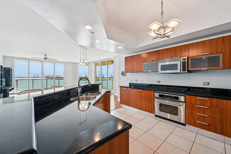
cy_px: 77
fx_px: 90
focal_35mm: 14
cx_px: 116
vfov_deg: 81.1
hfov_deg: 104.3
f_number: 8
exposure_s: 1/200
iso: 400
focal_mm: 14
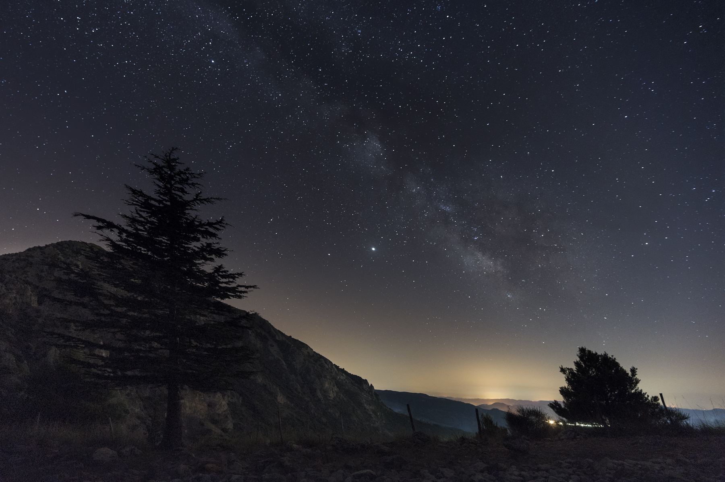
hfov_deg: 104.3
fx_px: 282
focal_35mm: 14
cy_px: 241
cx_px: 362
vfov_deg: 81.1
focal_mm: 14
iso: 5000
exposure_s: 25
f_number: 4
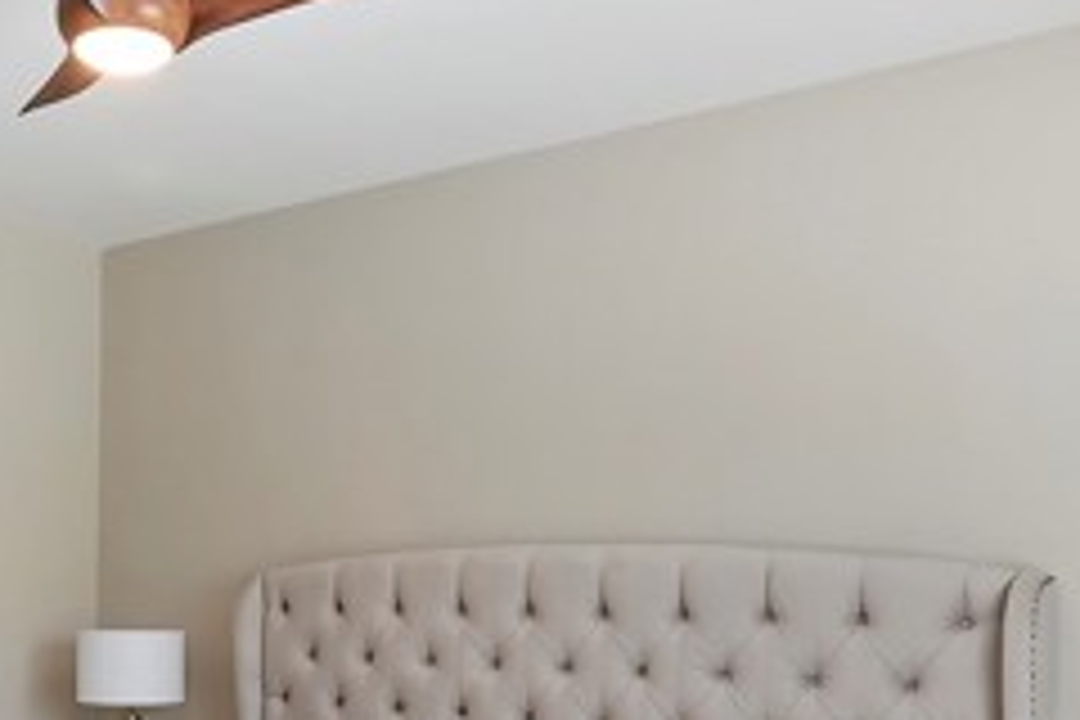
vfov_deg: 32.4
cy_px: 587
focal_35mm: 40
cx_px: 256
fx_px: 1200
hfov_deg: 46.5
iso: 400
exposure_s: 1/30
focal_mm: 10
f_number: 8
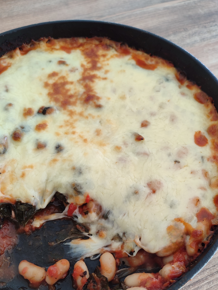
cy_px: 170
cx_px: 127
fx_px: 260
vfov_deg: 58.0
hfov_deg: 45.3
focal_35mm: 31
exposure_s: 1/50
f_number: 1.89
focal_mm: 5.95
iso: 481
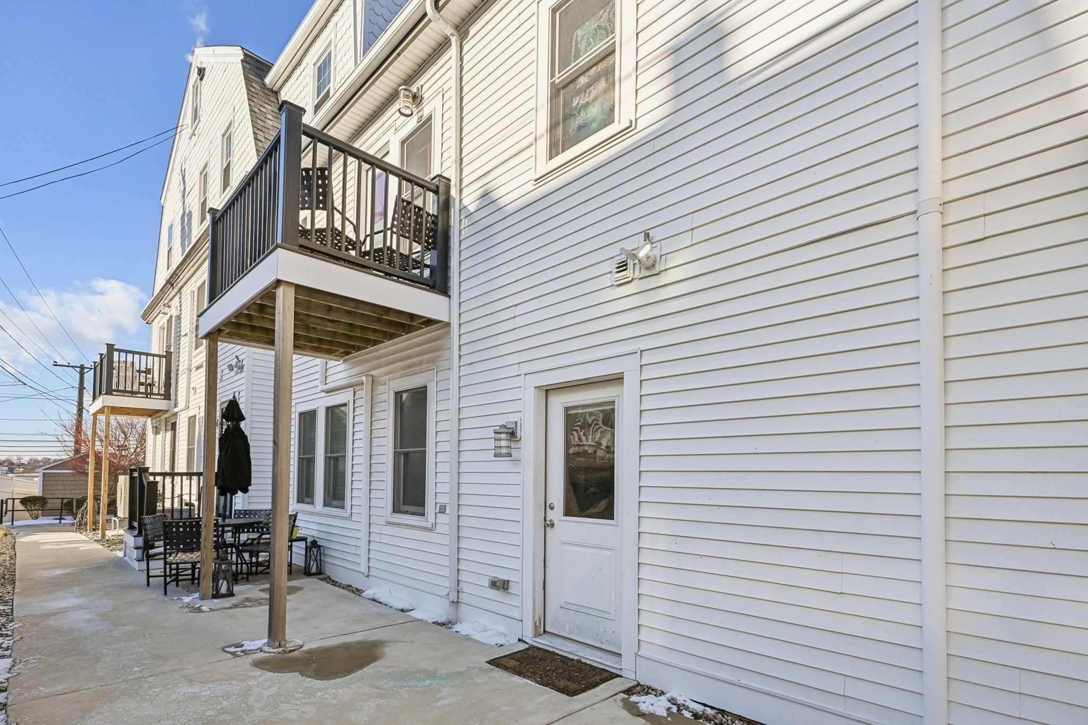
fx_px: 483
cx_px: 544
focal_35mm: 16
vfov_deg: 73.7
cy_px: 362
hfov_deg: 96.7
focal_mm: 16
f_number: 8
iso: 400
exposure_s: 1/800
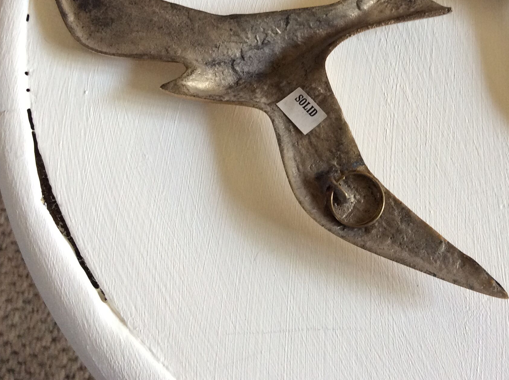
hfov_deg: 38.4
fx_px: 719
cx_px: 347
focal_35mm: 49
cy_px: 91
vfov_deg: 29.1
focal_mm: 3.3
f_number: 2.4
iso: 80
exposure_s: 1/25
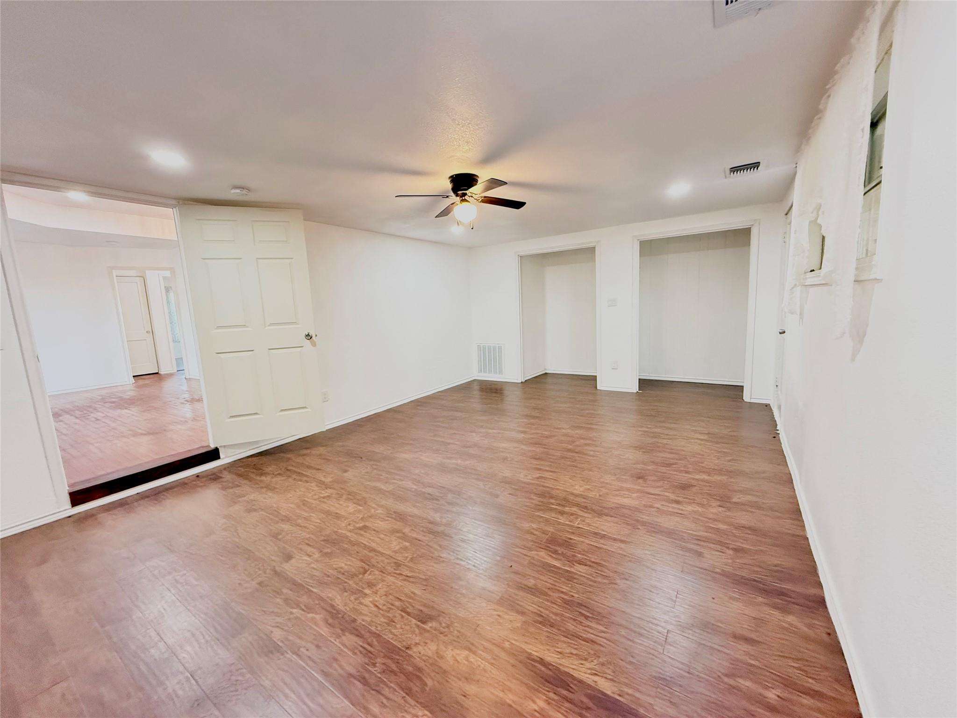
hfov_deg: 102.1
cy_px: 359
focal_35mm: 14
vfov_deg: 85.7
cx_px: 478
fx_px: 387
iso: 640
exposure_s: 1/60
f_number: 2.2
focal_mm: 2.22
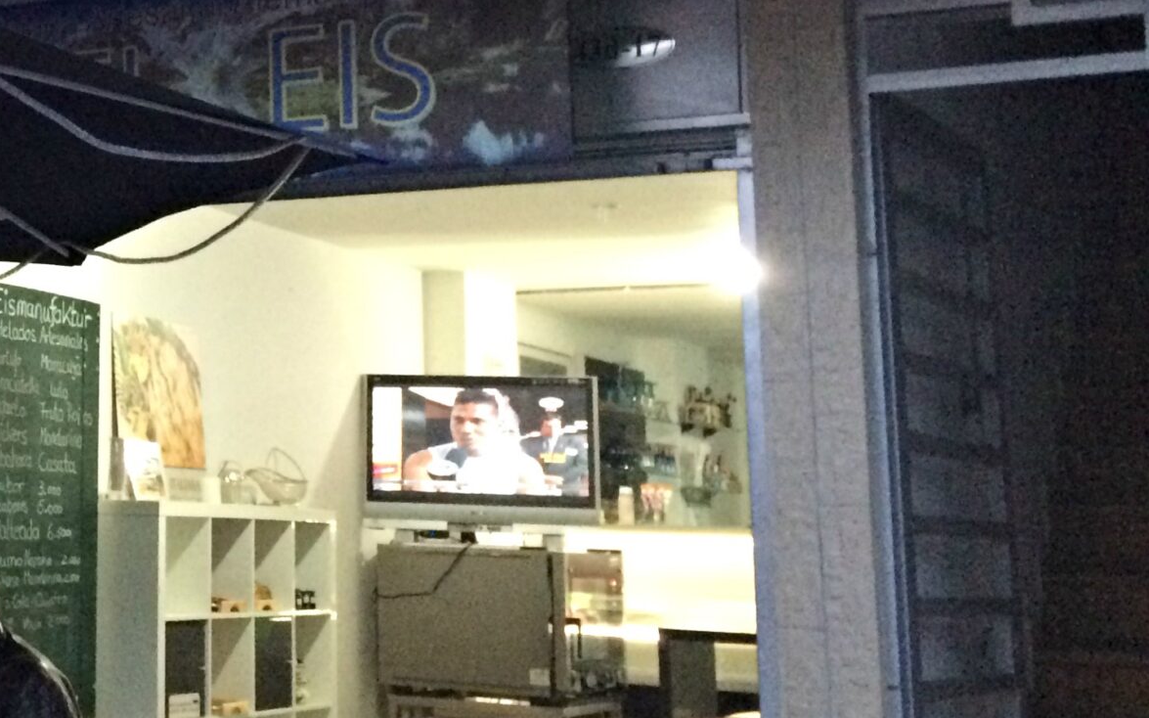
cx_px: -100
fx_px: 2098
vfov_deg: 19.2
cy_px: 155
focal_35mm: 67
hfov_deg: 28.0
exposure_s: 1/15
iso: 250
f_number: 2.2
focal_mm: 4.15
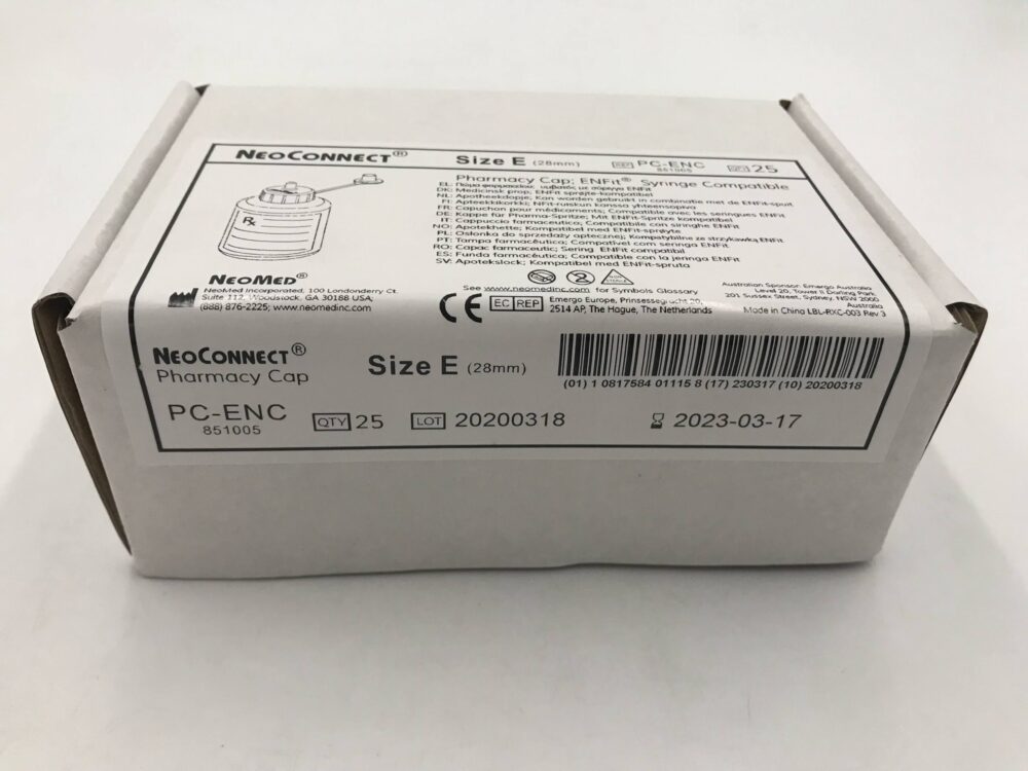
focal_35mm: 28
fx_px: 832
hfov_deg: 63.4
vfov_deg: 49.7
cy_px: 386
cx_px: 514
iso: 25
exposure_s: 1/40
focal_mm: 3.99
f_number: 1.8
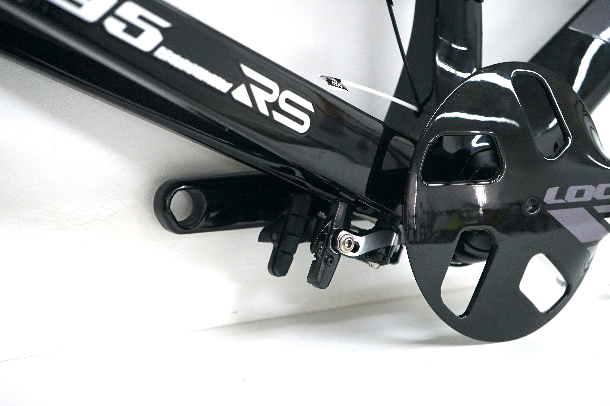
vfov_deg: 23.7
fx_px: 965
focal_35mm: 57
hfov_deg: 35.1
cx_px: 305
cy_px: 203
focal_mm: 57
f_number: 5
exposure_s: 1/160
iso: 5000
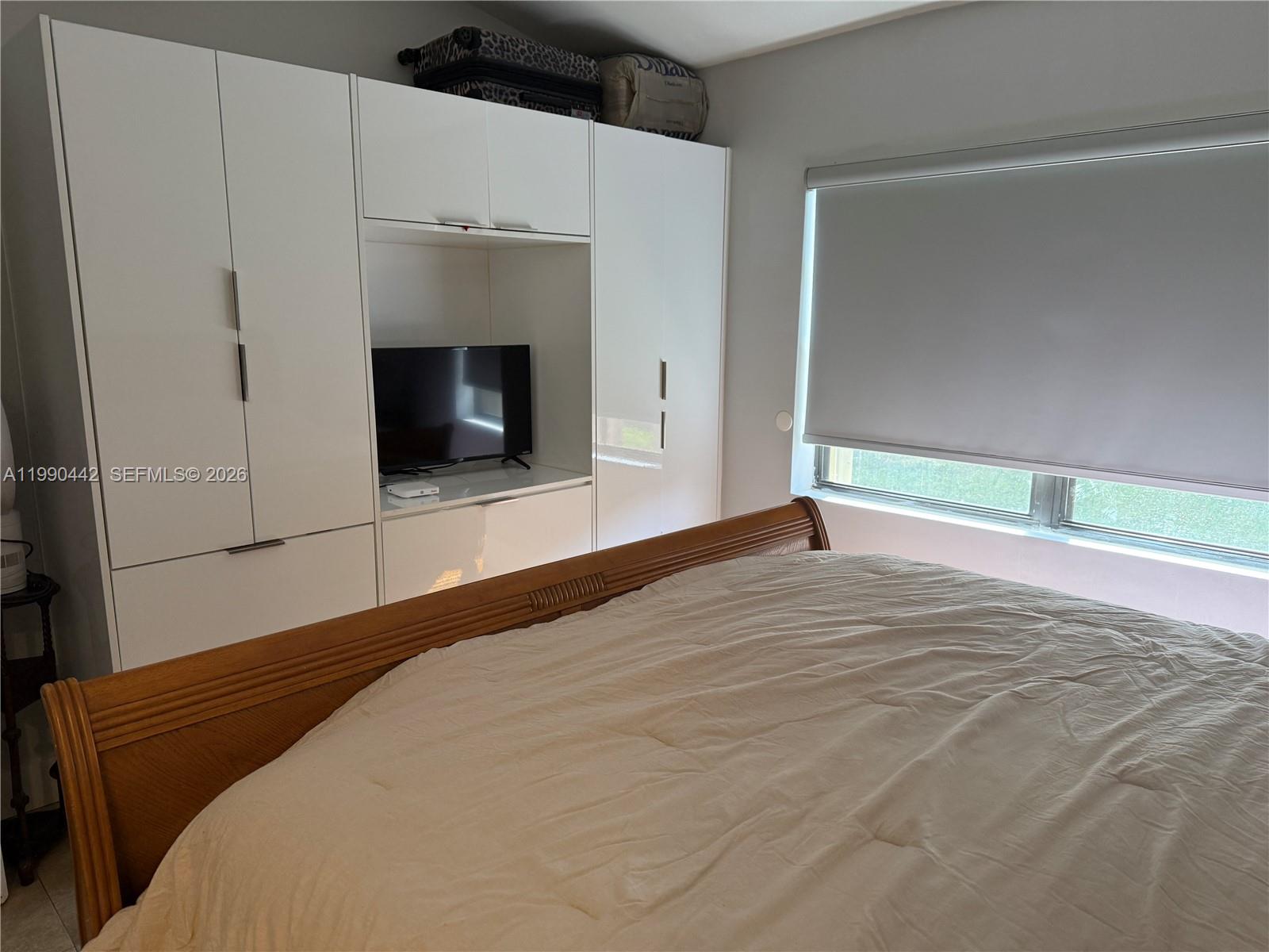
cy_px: 476
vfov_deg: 56.8
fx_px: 880
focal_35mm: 24
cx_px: 634
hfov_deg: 71.6
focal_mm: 6.76
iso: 200
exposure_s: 1/152
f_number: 1.78
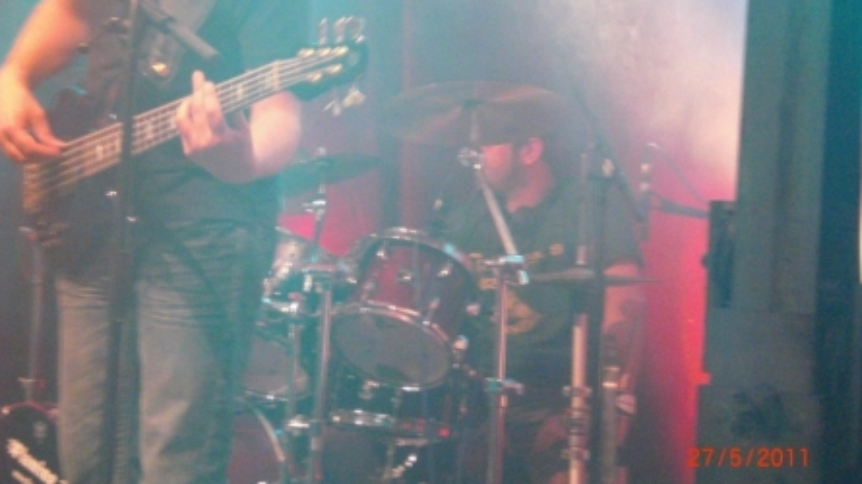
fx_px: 2856
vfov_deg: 9.7
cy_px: 199
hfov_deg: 17.2
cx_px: 430
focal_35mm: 125
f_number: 5.9
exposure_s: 1/8
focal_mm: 18.9
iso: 800
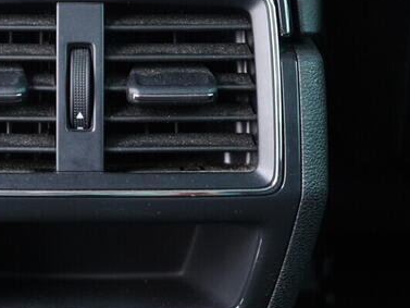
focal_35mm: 94
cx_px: 74
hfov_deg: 20.6
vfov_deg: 15.7
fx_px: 1114
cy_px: 164
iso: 1250
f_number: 2.8
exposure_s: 1/40
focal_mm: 24
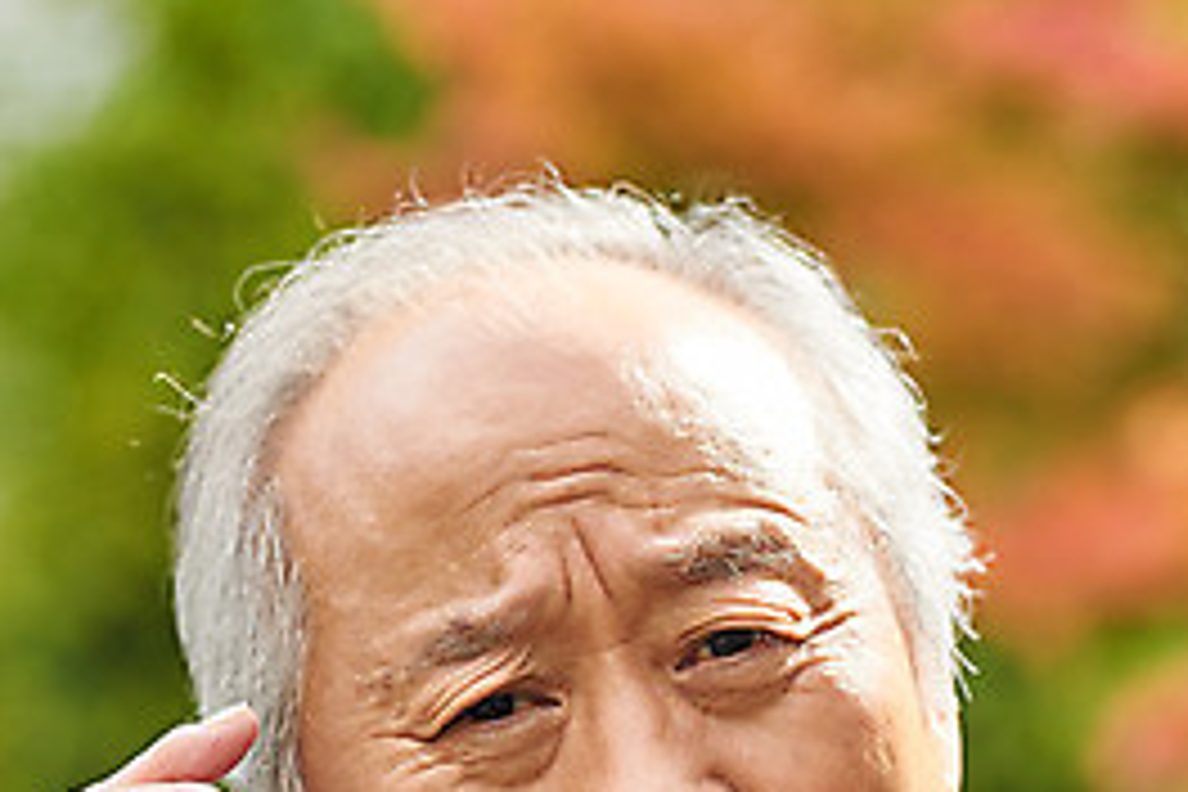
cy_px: 774
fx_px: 6369
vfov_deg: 7.1
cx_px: 443
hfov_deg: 10.7
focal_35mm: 193
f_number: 2.8
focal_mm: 85
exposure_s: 1/1000
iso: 320
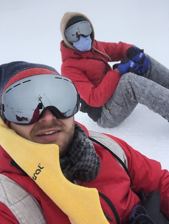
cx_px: 82
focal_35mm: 34
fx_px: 221
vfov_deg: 53.9
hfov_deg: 41.8
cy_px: 108
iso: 20
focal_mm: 2.87
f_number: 2.2
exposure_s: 1/671
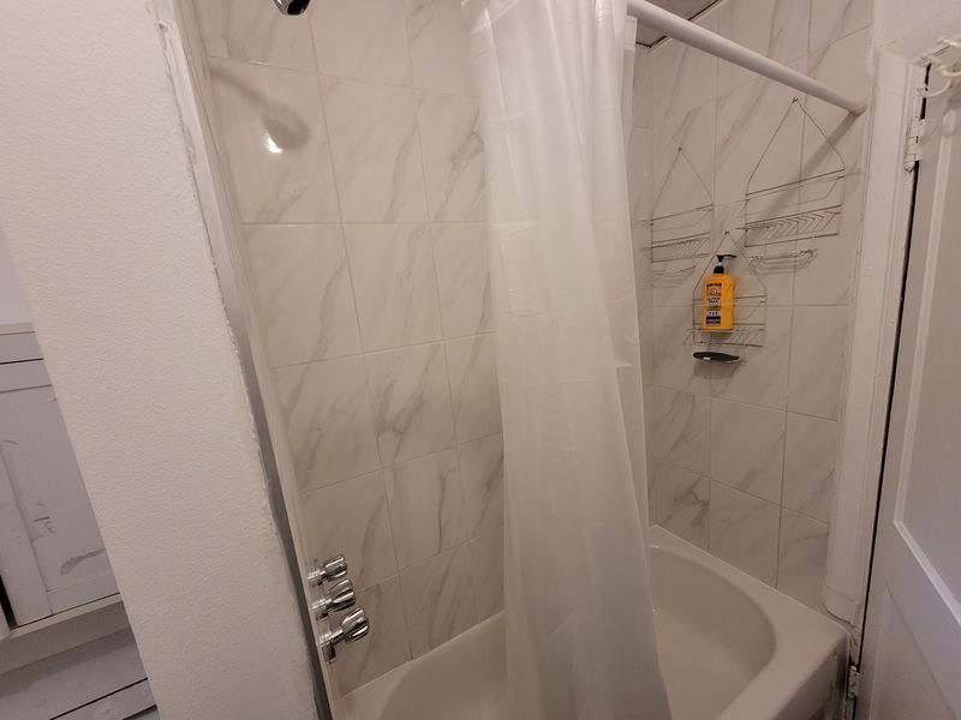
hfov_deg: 106.2
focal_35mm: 13
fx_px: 361
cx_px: 480
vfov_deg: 89.9
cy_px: 360
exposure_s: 1/60
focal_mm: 1.74
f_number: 2.2
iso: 250
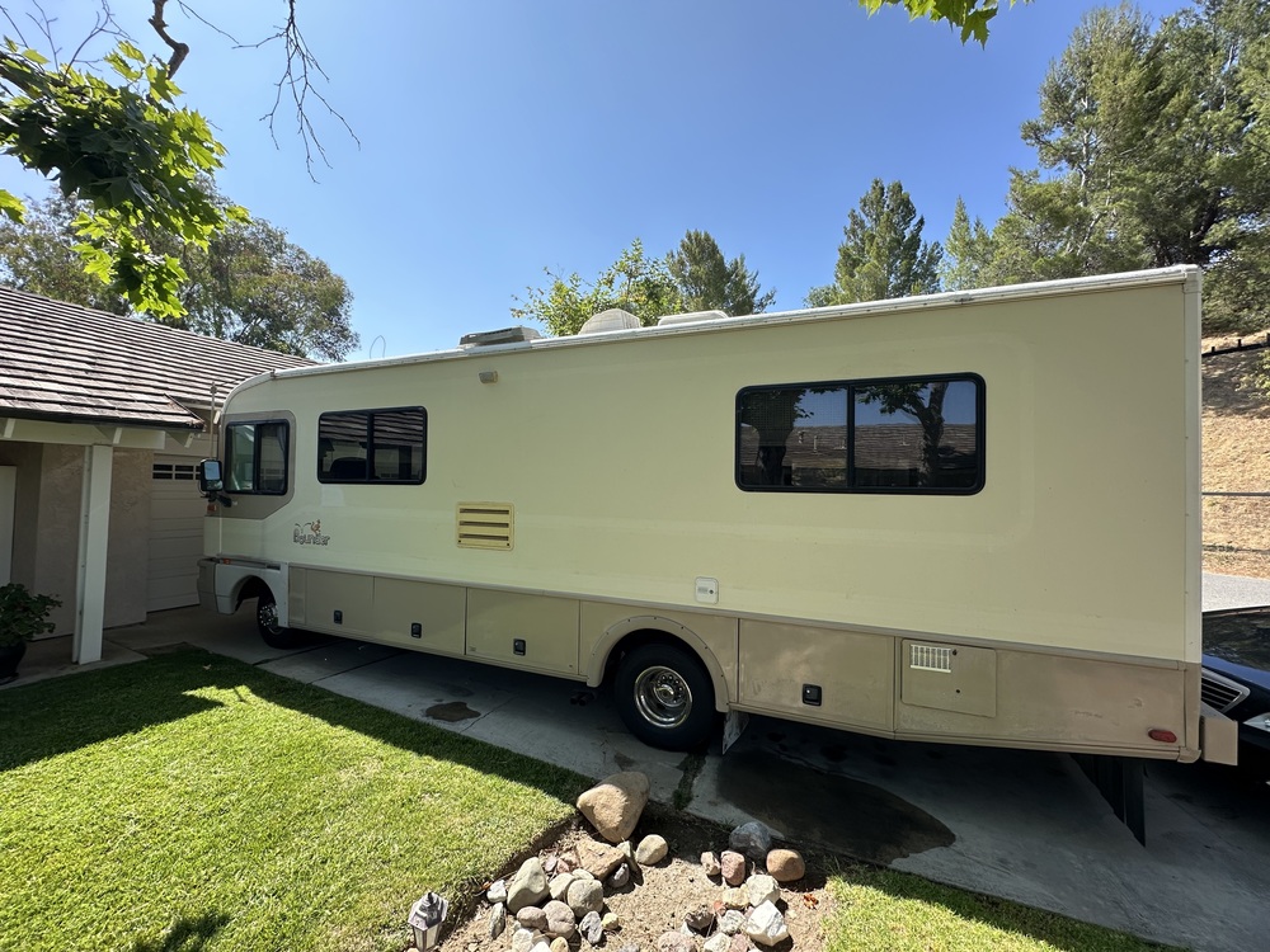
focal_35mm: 14
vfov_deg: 85.7
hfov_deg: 102.1
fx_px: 514
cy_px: 476
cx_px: 635
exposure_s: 1/707
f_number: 2.2
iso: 40
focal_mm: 2.22
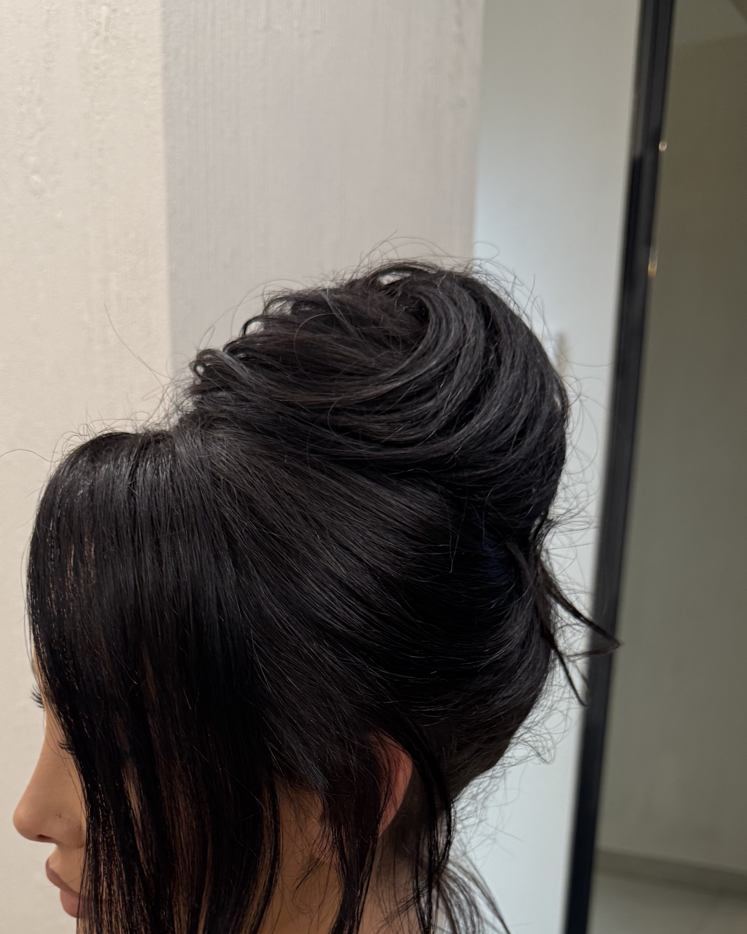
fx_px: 1133
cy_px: 796
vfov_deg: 42.0
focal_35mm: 41
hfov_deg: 36.3
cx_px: 297
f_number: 1.78
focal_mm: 6.76
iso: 250
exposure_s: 1/50
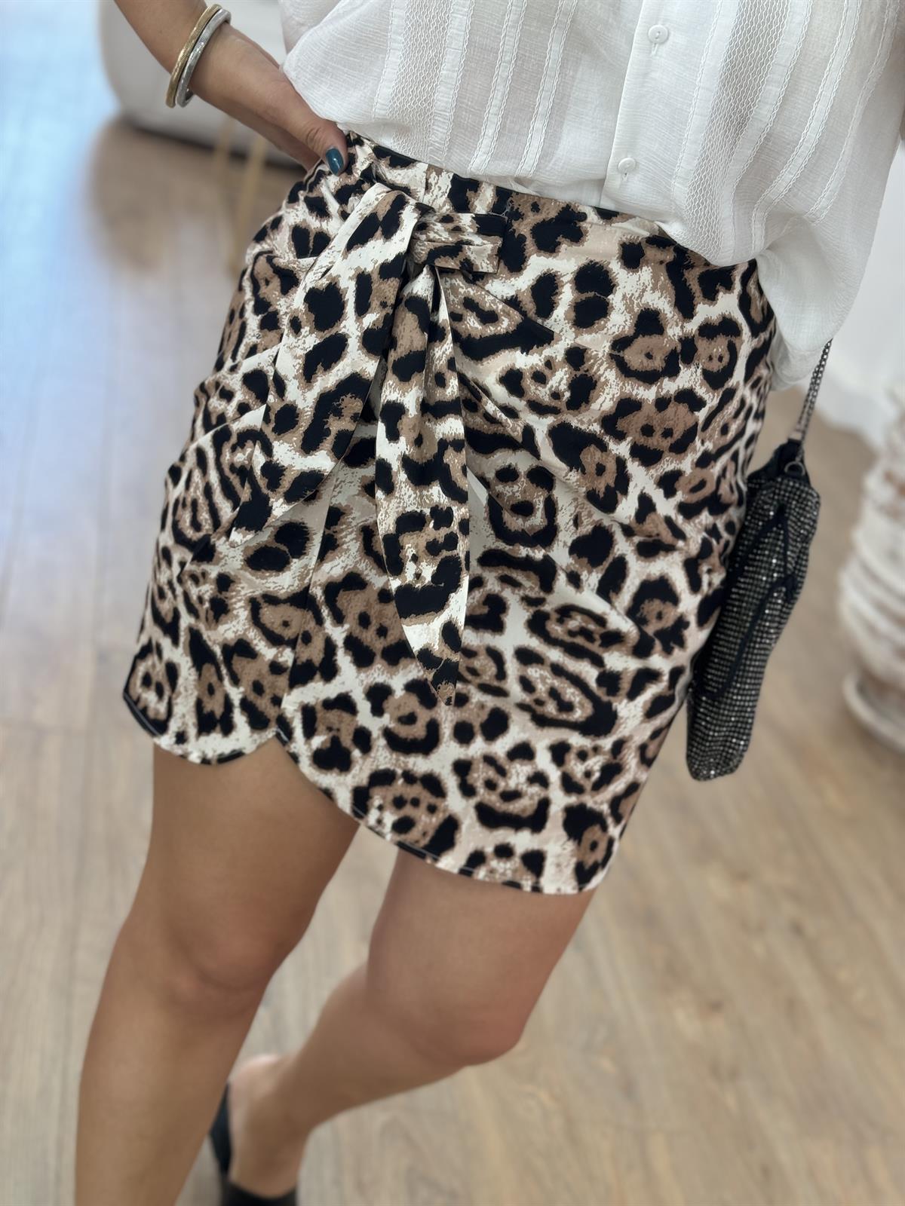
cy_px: 603
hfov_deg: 30.3
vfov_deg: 39.7
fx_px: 1673
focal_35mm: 48
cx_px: 452
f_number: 1.78
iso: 64
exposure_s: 1/100
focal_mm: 6.76
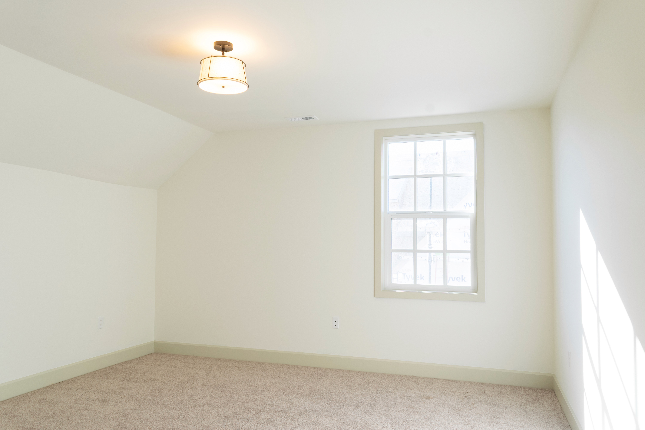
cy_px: 215
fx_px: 484
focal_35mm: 27
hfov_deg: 67.4
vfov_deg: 47.9
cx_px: 322
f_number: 9
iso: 100
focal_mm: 18
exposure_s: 1/13
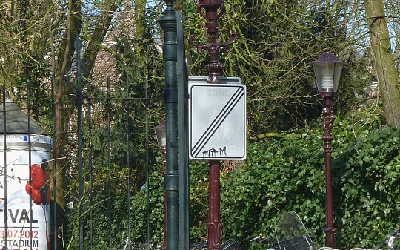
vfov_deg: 7.2
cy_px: 170
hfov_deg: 11.6
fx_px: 1972
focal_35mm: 181
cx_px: 193
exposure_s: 1/250
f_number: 4.3
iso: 80
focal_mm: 14.7
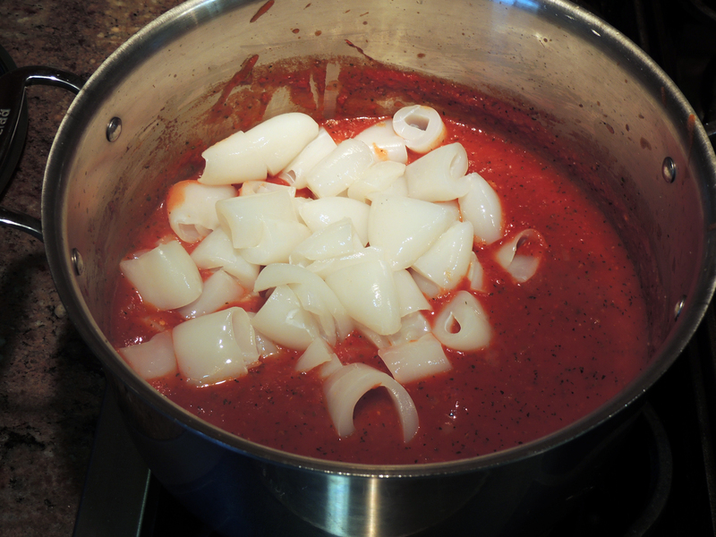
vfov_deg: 29.1
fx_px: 1034
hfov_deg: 38.2
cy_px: 268
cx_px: 358
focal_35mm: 50
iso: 100
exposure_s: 1/50
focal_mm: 8.9
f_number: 3.6
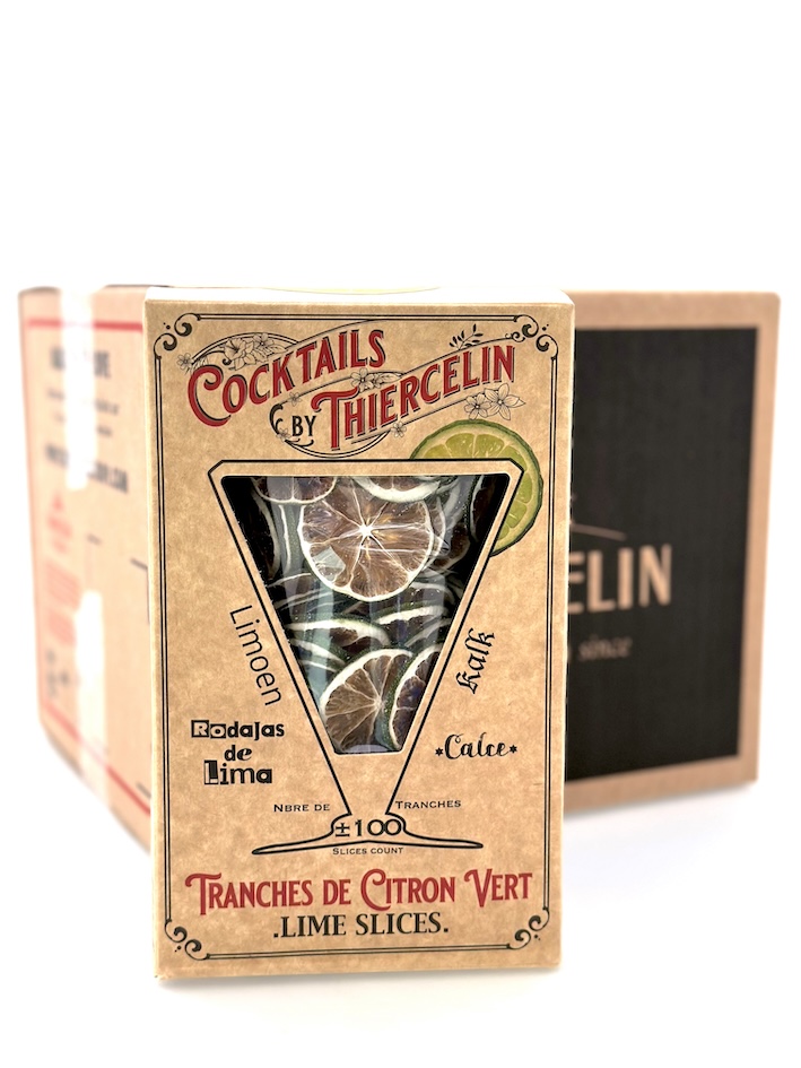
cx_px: 400
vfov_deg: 39.7
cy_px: 534
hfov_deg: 30.3
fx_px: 1481
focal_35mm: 48
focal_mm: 6.86
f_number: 1.78
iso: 125
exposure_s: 1/60
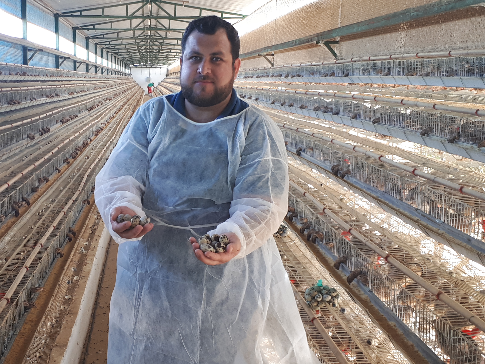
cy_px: 181
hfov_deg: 44.4
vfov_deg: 35.1
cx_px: 129
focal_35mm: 41
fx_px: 574
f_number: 1.9
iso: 50
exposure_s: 1/30
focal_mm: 3.6
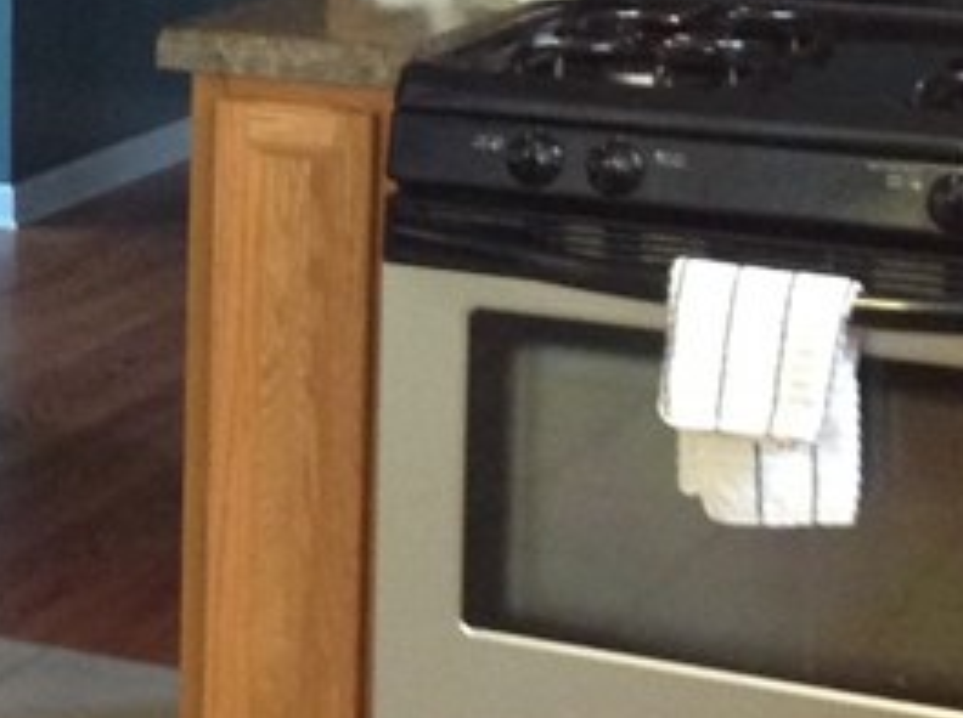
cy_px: 55
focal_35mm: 136
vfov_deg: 10.8
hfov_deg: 14.3
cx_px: -22
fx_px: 3777
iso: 250
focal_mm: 4.28
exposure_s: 1/15
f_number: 2.4
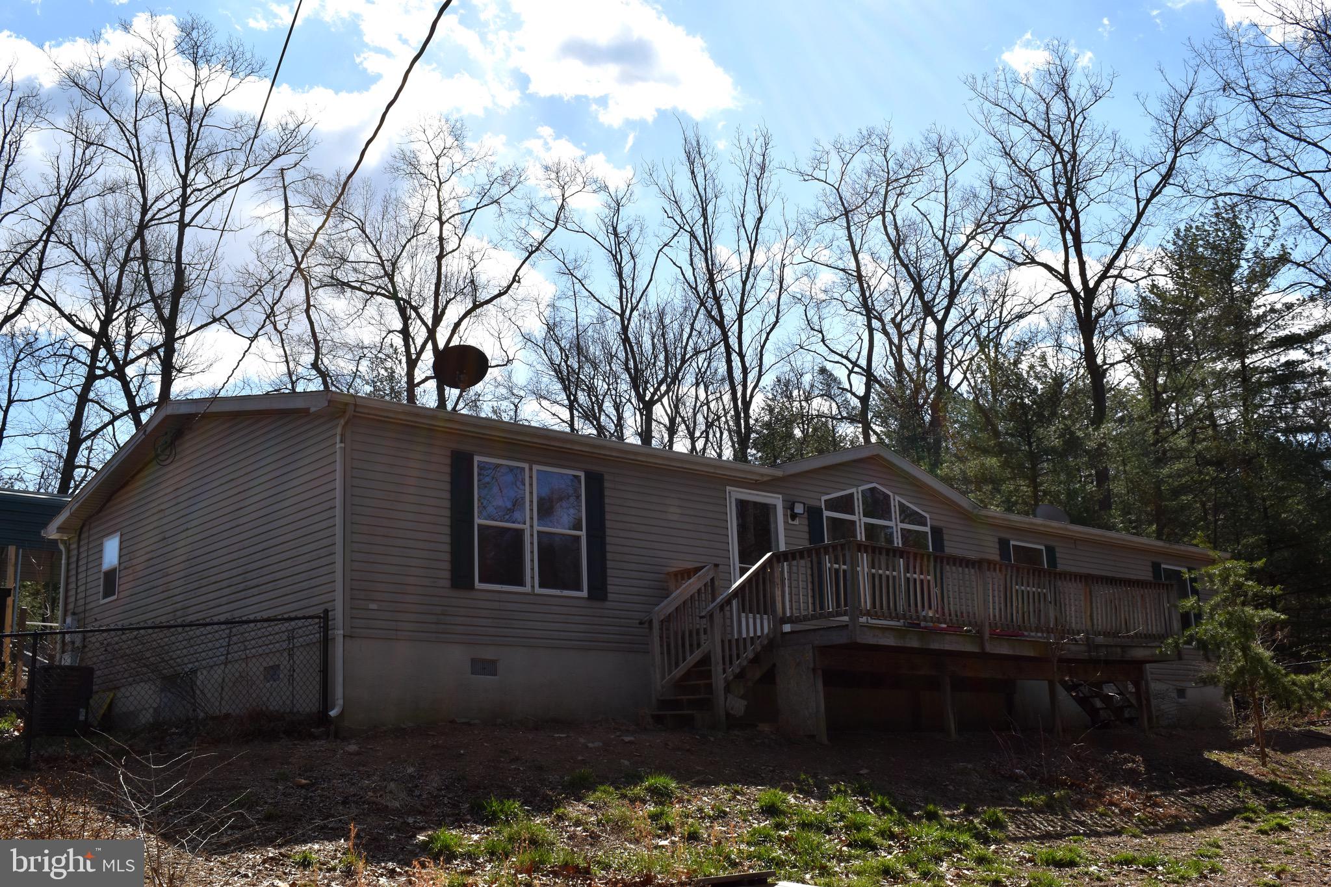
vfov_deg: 35.5
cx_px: 666
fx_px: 1386
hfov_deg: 51.3
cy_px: 444
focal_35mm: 38
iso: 100
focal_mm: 25
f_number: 14
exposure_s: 1/200
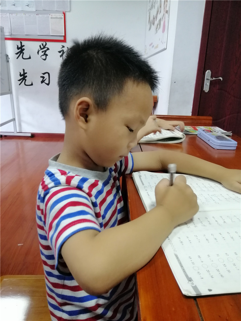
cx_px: 120
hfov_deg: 53.1
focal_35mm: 26
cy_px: 160
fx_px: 241
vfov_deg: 67.3
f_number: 2.2
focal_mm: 3.81
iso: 400
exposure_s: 1/24
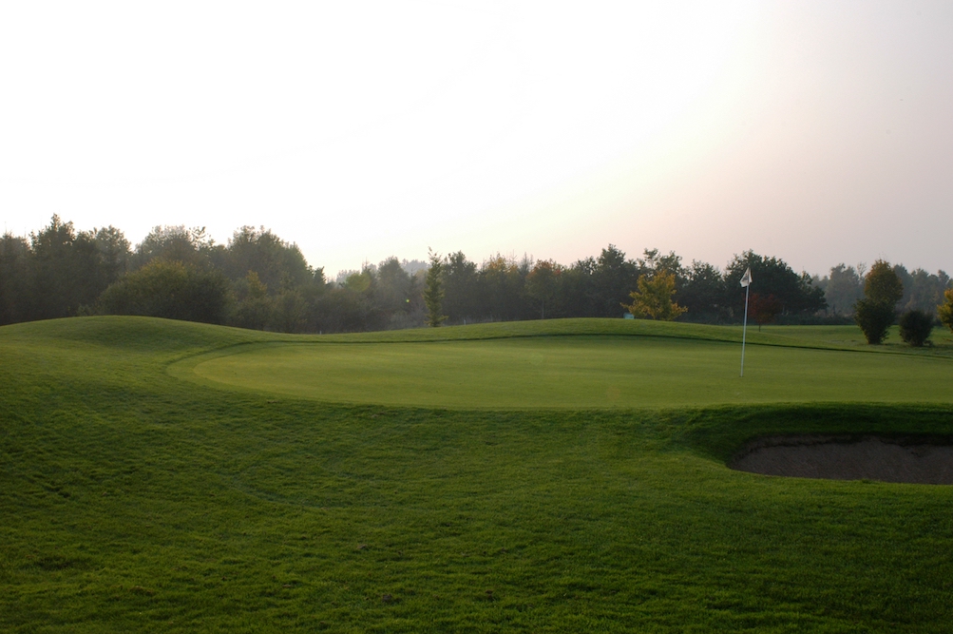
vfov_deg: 31.8
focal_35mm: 42
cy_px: 317
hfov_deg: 46.4
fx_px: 1111
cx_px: 476
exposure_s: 1/250
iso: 400
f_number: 8
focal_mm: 28
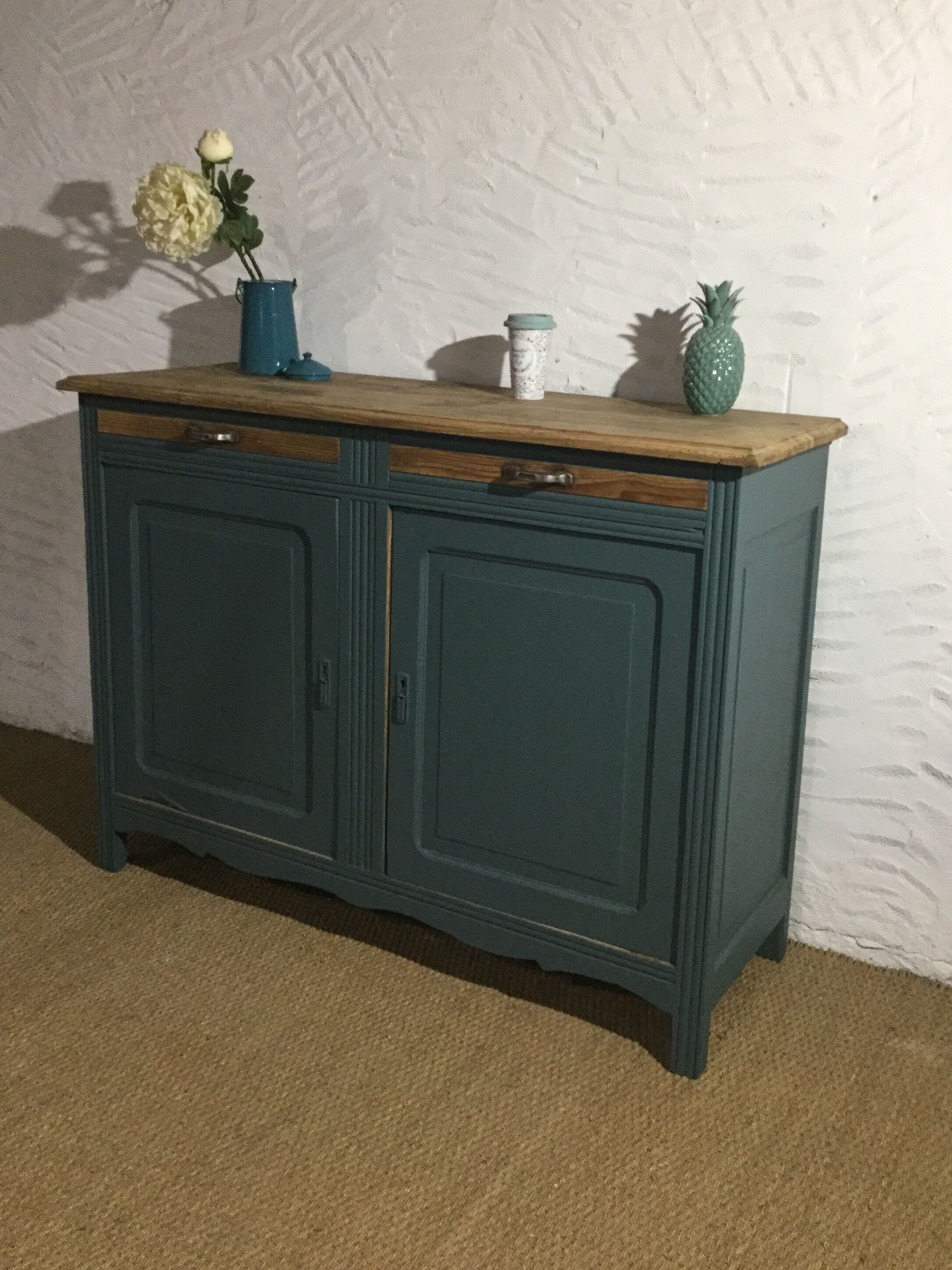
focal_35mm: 35
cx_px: 491
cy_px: 558
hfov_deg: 40.7
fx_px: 1284
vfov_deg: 52.5
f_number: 2.4
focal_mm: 3.3
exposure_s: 1/33
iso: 200
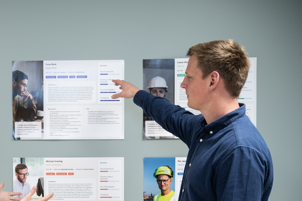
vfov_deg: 18.9
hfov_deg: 27.6
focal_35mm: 71
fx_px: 596
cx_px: 38
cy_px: 171
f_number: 2.8
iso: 400
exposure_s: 1/125
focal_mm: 40
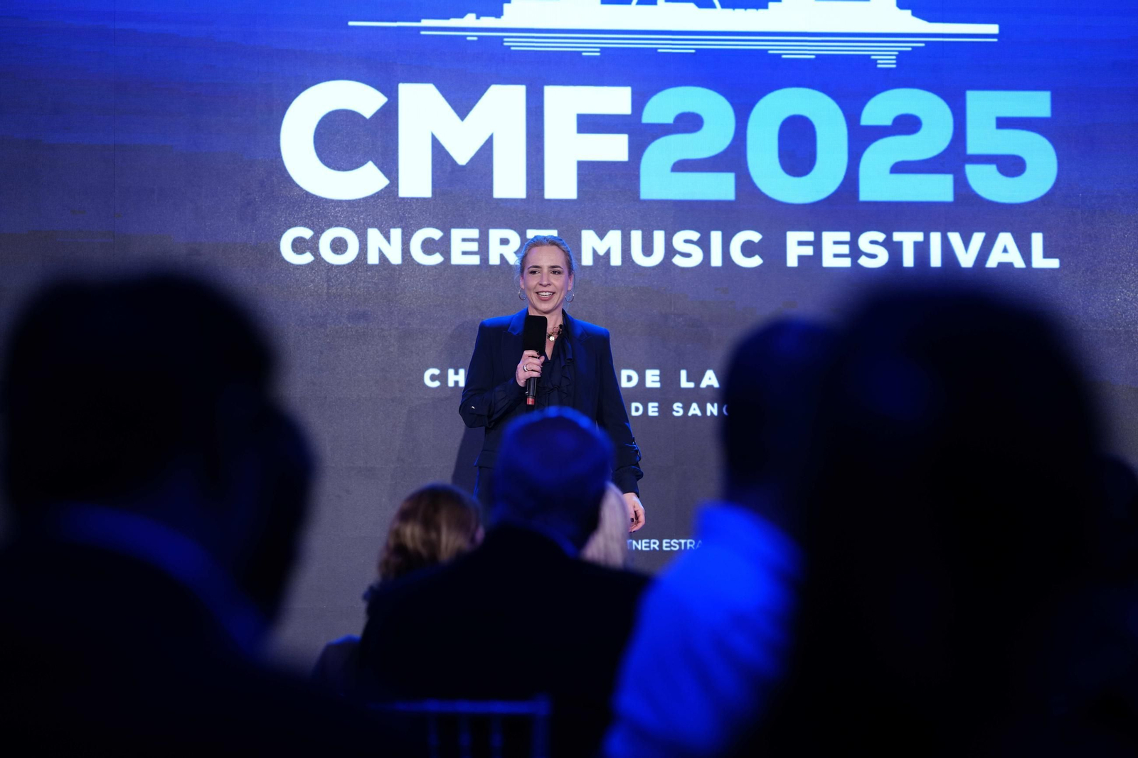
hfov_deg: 23.9
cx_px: 569
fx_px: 2686
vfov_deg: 16.1
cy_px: 379
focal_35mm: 85
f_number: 2.2
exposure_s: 1/200
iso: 800
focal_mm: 85
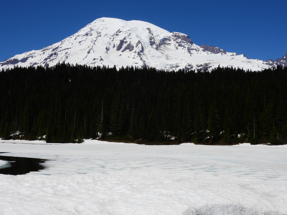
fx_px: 390
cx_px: 144
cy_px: 108
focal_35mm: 47
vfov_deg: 30.9
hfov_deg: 40.4
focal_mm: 8.4
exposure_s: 1/1600
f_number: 5
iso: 100
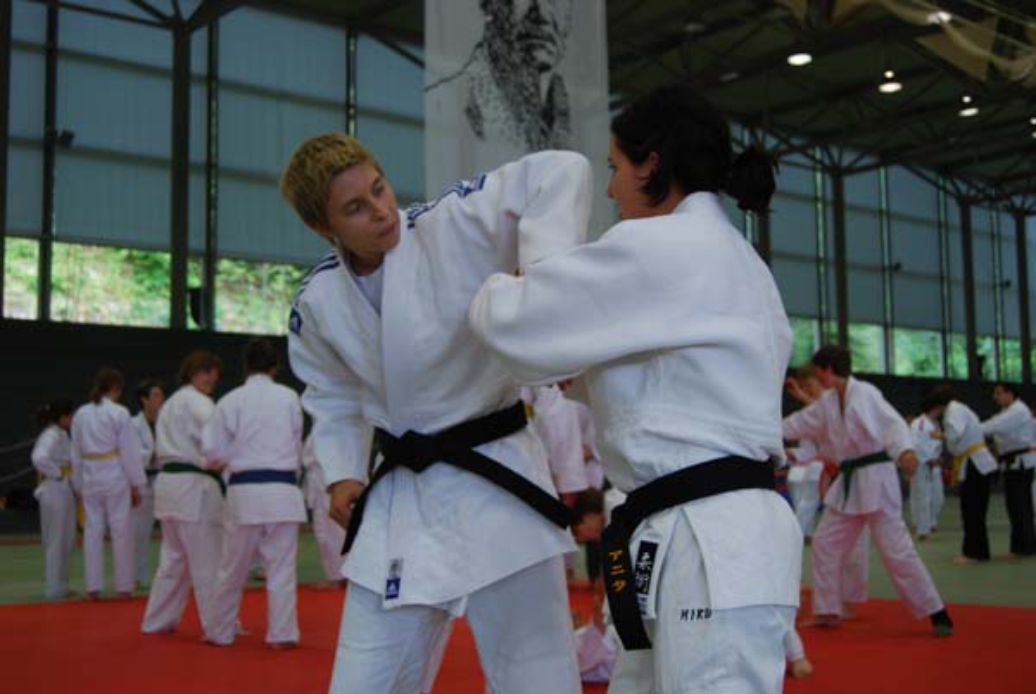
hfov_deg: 41.1
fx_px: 1383
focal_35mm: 48
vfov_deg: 28.2
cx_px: 518
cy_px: 347
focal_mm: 32
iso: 200
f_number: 4.5
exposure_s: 1/40
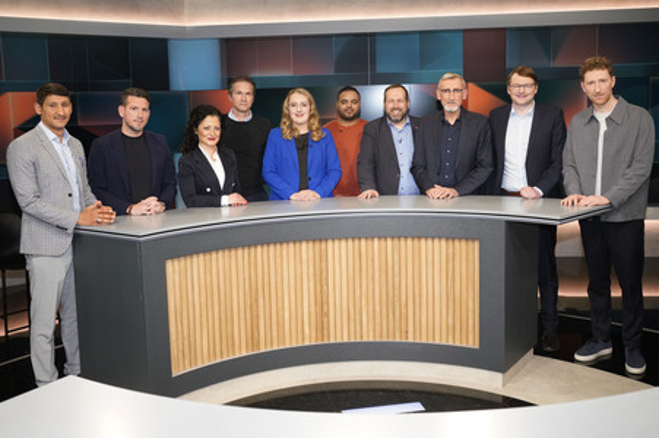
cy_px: 219
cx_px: 330
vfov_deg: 42.3
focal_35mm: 31
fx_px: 567
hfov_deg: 60.3
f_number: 5
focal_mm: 31
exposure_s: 1/160
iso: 2000
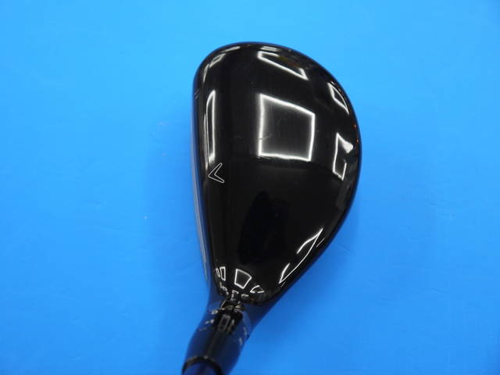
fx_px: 722
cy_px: 188
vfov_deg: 29.1
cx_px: 250
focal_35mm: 50
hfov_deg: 38.2
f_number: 4.6
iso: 250
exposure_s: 1/60
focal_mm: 25
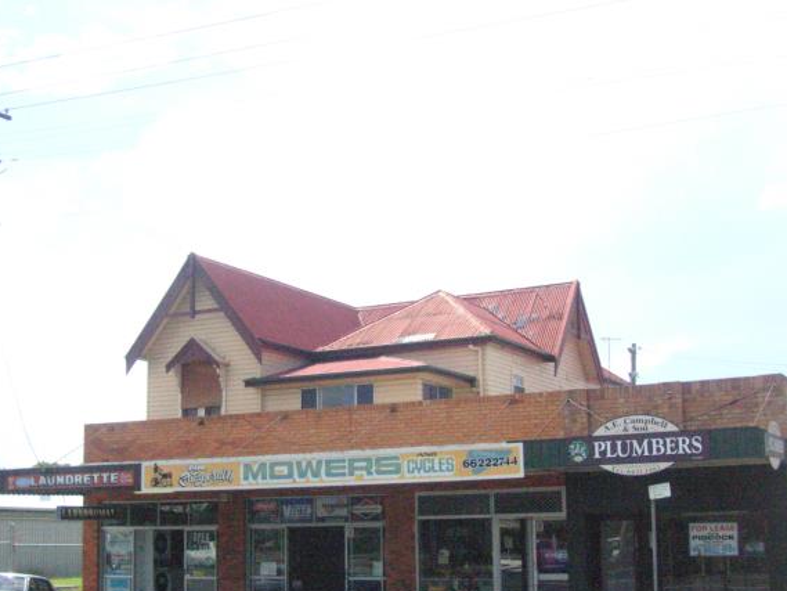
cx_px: 322
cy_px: 360
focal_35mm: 52
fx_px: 1182
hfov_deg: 36.7
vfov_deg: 28.0
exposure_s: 1/1000
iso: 400
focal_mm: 6.1
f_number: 6.7
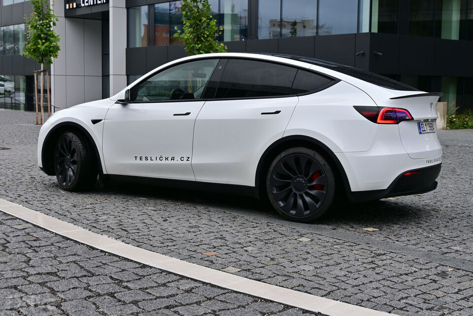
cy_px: 158
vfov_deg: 26.5
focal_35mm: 51
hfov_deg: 38.9
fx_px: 670
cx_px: 236
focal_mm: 34
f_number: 6.3
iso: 100
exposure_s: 1/200
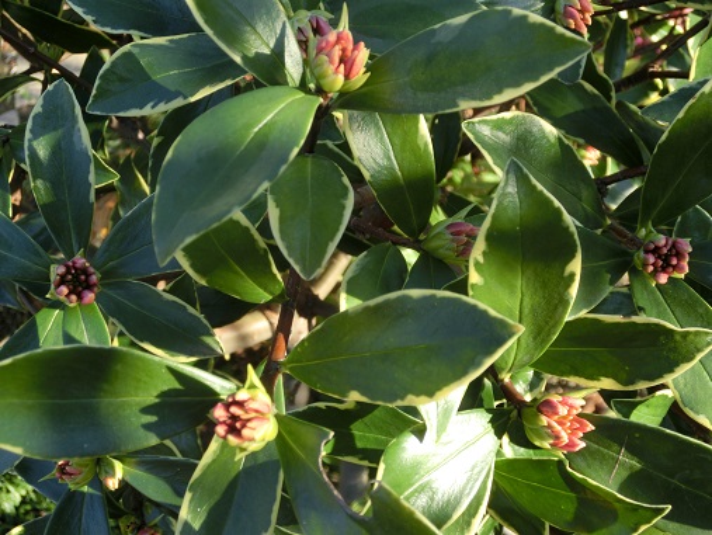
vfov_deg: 38.7
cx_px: 356
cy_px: 268
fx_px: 762
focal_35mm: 37
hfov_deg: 50.1
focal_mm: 6.5
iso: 80
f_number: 4.1
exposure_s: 1/125
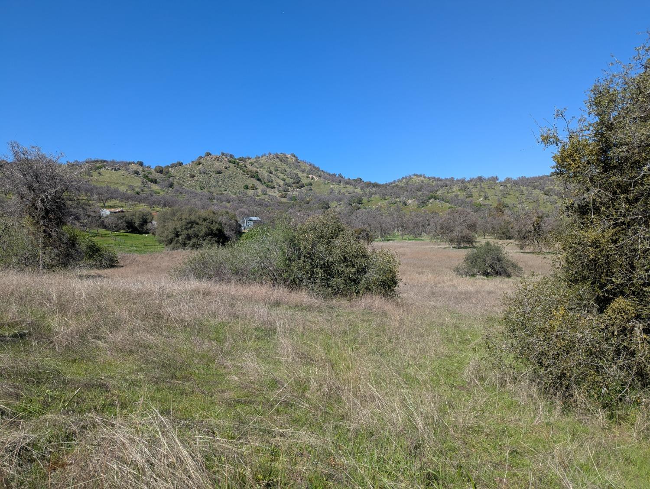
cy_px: 244
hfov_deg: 71.5
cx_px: 325
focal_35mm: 24
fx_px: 451
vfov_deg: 56.9
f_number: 1.85
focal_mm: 6.81
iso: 44
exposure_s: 1/1887
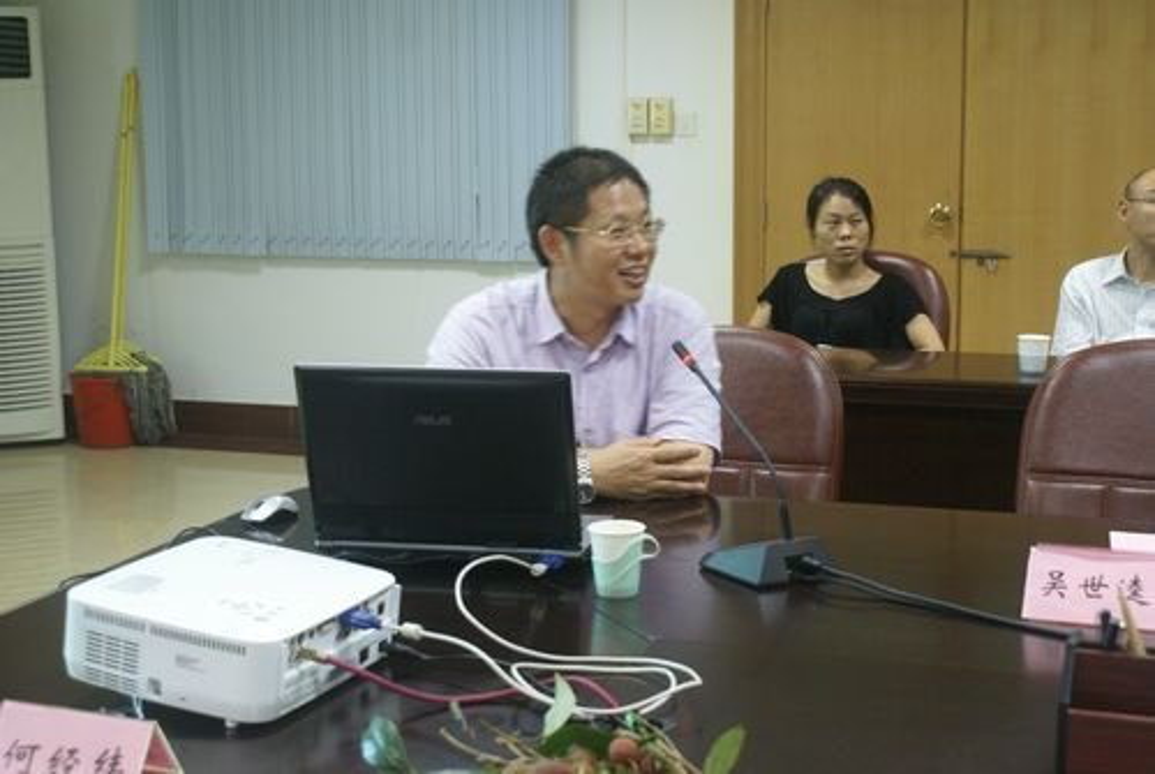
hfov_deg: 37.8
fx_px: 1687
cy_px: 387
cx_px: 578
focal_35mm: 52
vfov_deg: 25.8
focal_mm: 35
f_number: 5.6
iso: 400
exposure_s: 1/8
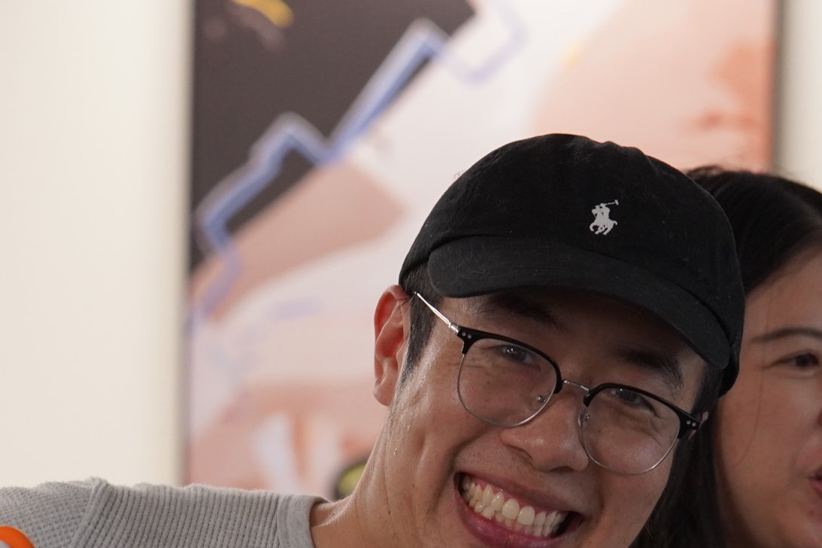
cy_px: 528
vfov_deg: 5.5
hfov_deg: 8.3
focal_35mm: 247
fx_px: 5640
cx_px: 350
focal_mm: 75
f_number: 4
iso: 1600
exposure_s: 1/160
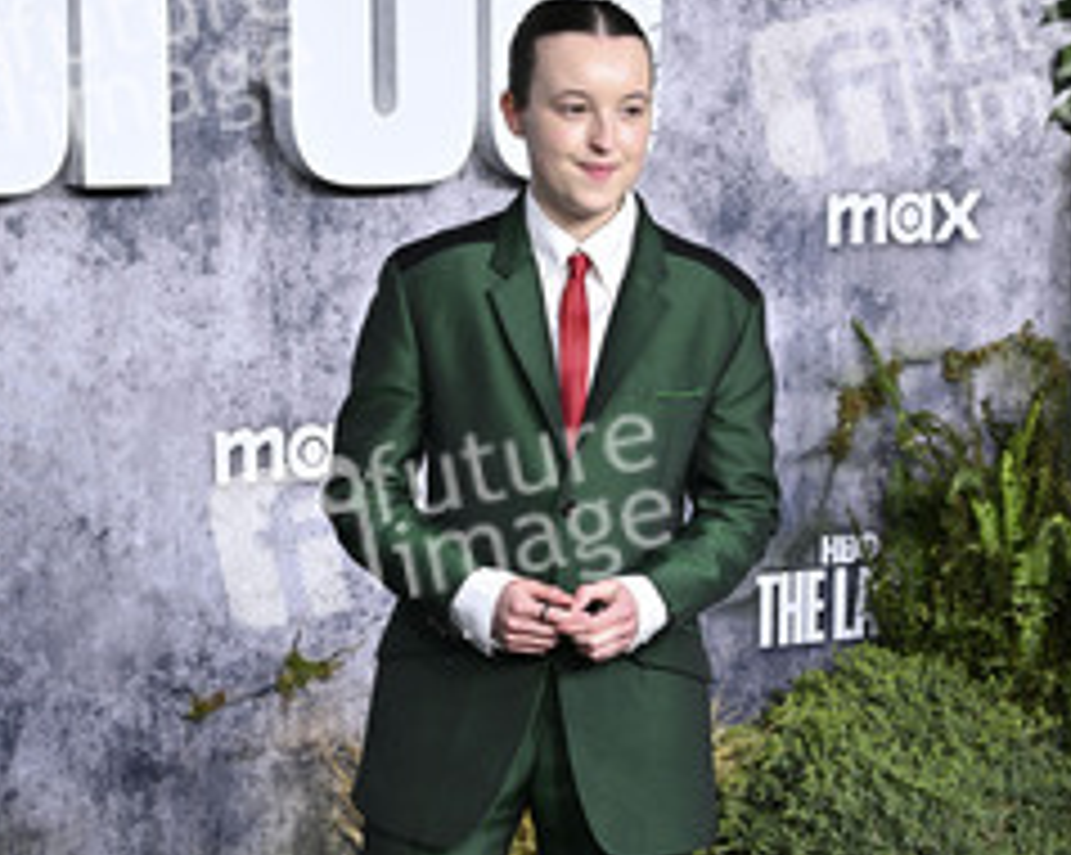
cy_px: 747
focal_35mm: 93
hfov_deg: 20.6
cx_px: 572
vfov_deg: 16.3
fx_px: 2945
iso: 400
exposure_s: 1/250
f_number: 6.3
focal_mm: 59
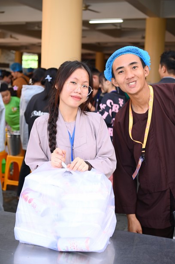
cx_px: 86
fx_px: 387
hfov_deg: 25.5
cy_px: 127
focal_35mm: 53
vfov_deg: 37.5
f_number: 4
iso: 500
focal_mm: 50
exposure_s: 1/160
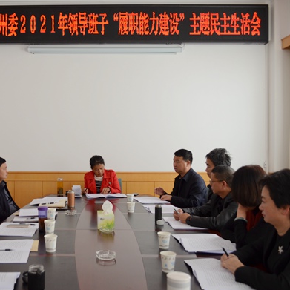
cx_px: 85
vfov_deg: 42.8
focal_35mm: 39
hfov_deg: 42.0
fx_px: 370
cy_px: 146
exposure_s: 1/160
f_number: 4.5
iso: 400
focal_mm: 20
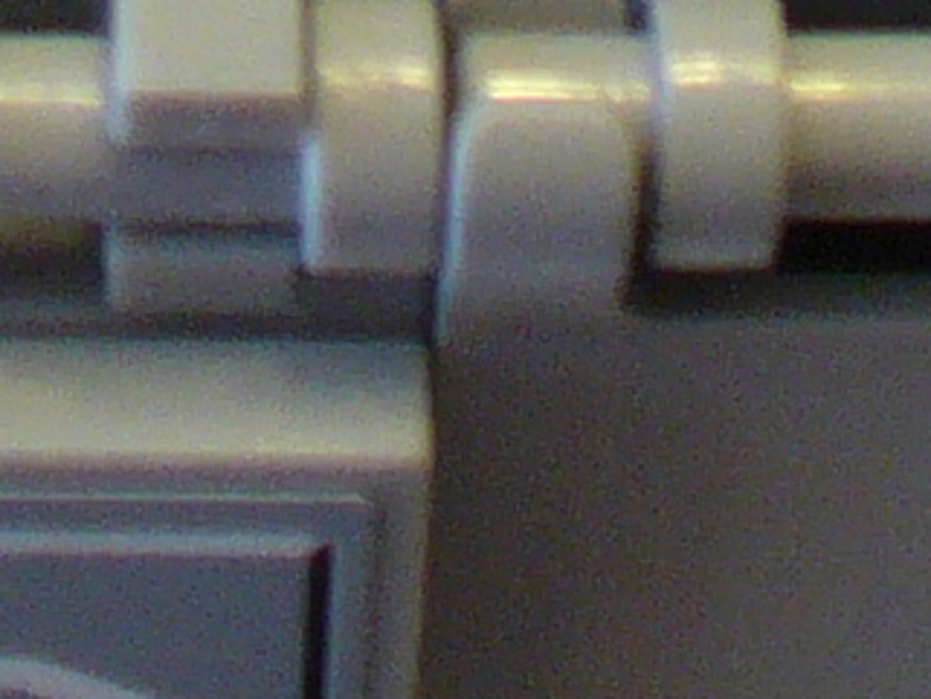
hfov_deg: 6.7
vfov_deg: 4.6
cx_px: 46
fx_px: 7937
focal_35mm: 295
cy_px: -2022
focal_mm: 6.1
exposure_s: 1/25
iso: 100
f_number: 2.8
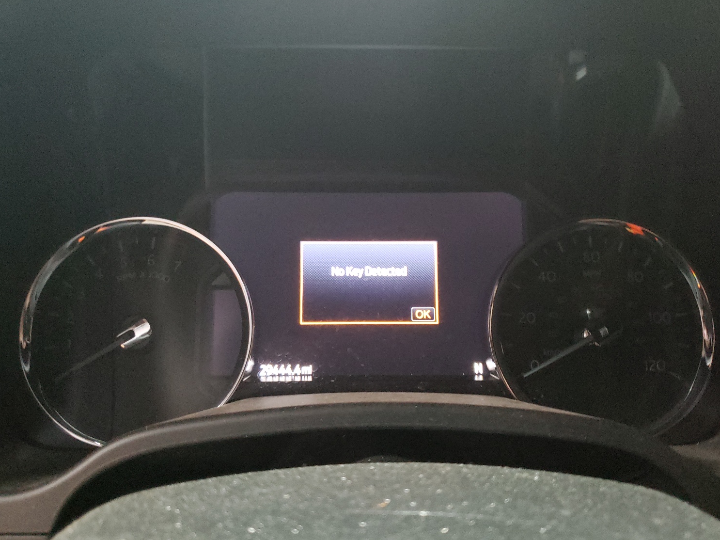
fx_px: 582
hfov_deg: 63.4
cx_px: 366
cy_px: 270
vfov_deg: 49.7
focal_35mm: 28
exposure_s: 1/24
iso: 708
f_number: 1.5
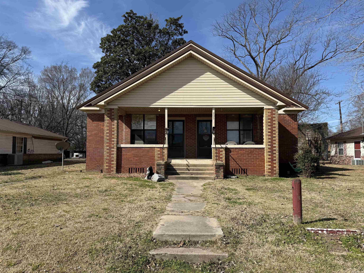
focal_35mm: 24
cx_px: 182
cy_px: 136
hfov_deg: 71.6
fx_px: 252
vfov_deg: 56.8
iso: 80
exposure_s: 1/4673
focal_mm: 6.76
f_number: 1.78
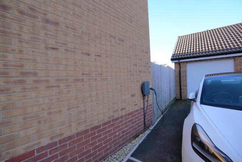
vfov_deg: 73.8
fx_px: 108
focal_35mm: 16
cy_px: 81
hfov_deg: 96.7
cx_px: 121
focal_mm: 16
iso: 1000
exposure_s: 1/500
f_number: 5.6
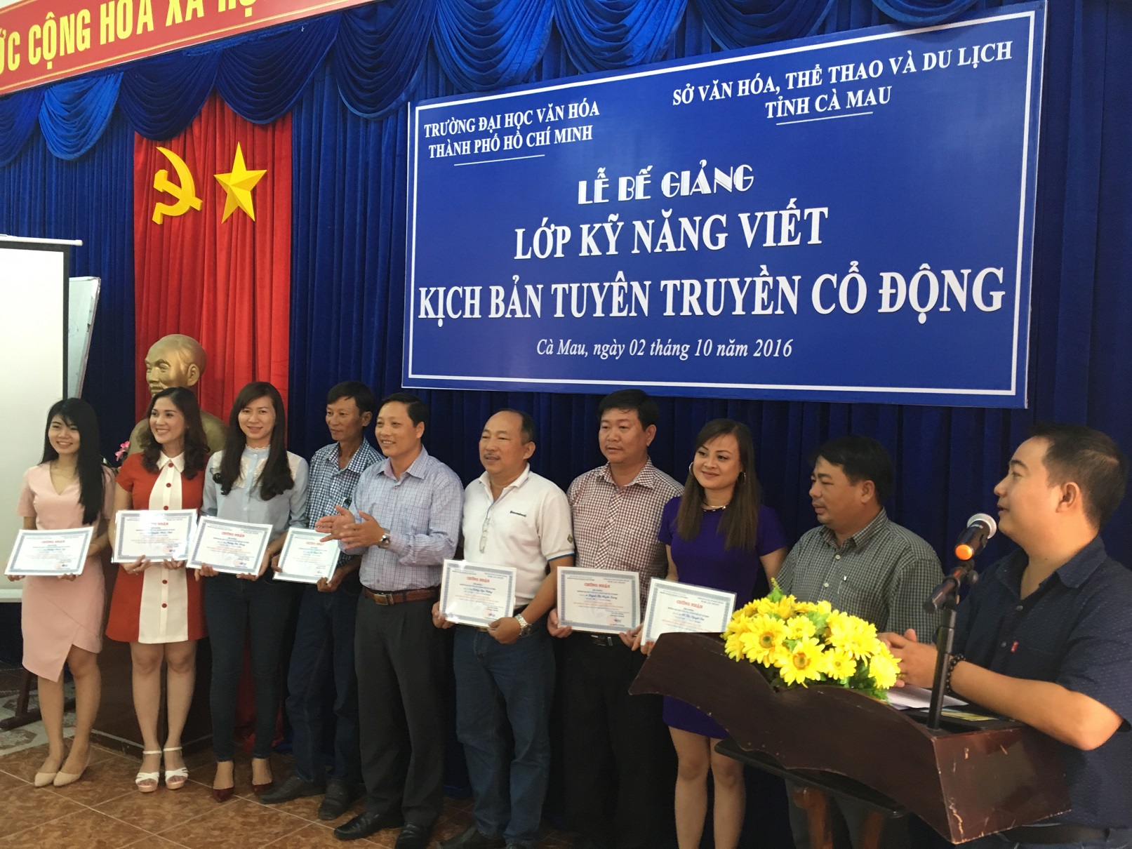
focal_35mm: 29
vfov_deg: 48.2
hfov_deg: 61.7
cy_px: 424
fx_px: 948
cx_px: 566
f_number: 2.2
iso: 125
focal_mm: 4.15
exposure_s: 1/33
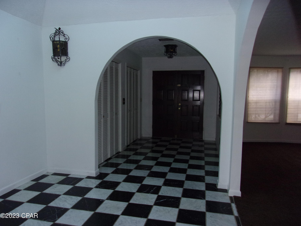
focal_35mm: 27
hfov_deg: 65.3
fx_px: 235
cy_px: 113
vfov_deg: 51.4
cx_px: 150
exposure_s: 1/34
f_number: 3
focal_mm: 4.9
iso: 200
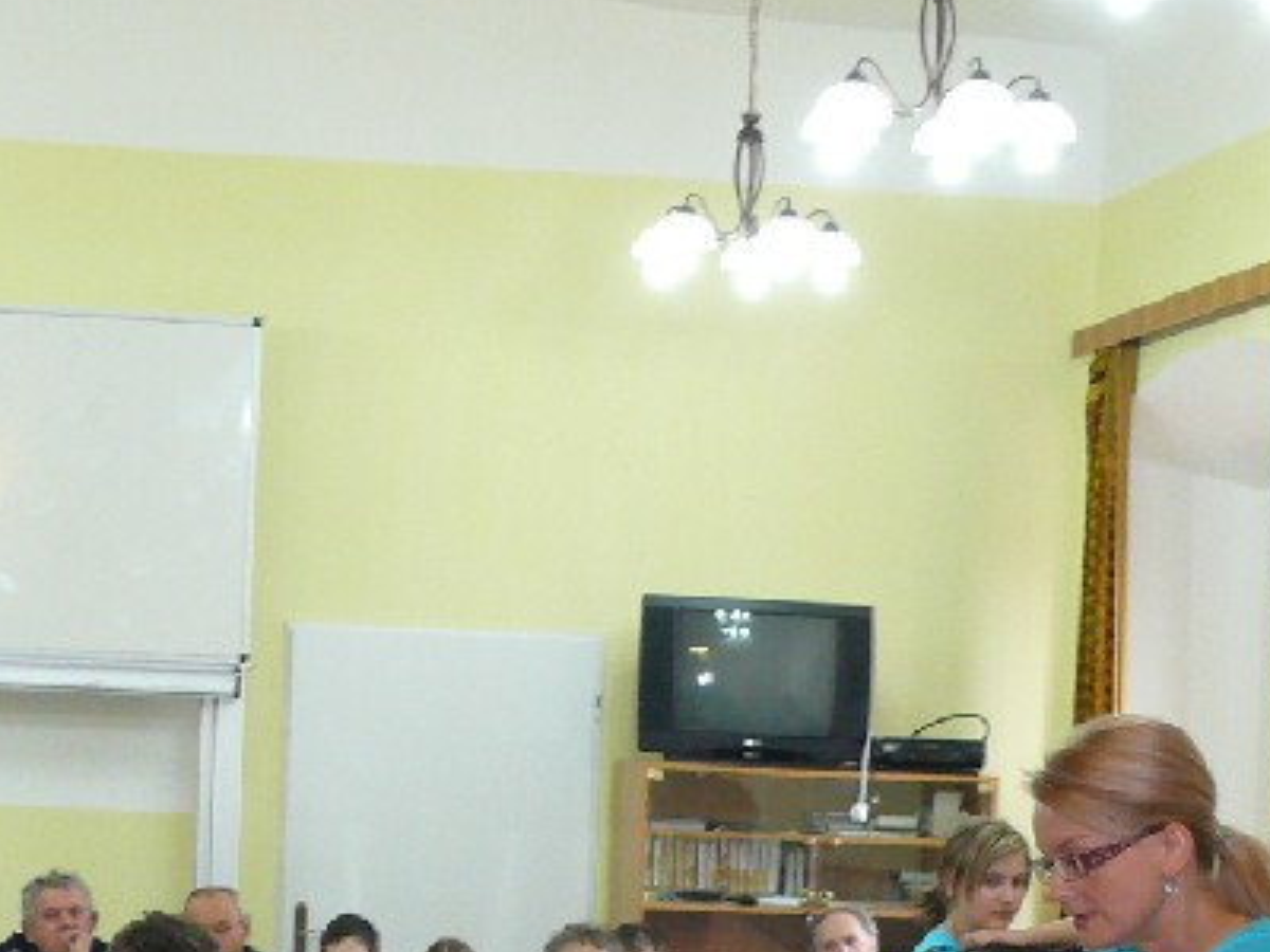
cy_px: 1123
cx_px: 451
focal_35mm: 105
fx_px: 3852
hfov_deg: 18.7
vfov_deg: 13.7
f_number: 2.8
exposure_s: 1/30
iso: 200
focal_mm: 7.5
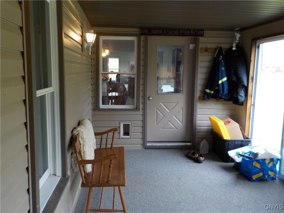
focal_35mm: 30
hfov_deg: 60.0
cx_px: 142
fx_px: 246
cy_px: 106
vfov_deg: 46.8
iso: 125
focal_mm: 4.1
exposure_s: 1/40
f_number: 3.3
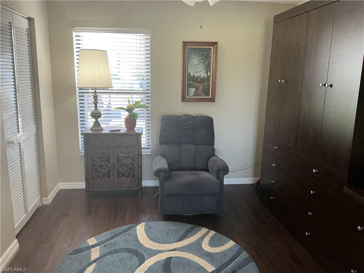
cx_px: 182
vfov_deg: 48.2
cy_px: 136
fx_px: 305
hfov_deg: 61.7
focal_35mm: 29
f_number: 1.8
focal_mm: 3
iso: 125
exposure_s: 1/60
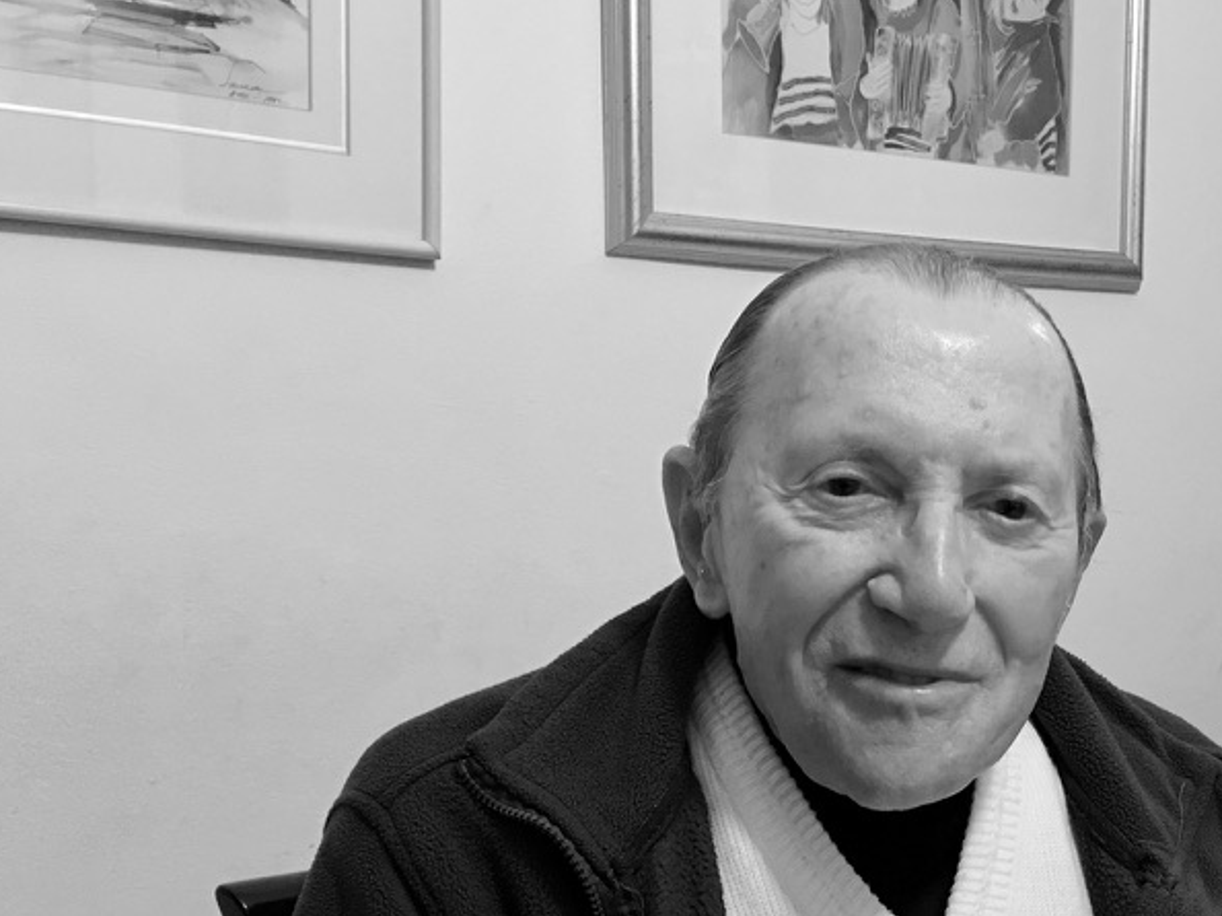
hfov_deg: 37.4
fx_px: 1764
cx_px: 891
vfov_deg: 28.8
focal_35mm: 50
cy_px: 657
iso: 100
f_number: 2.2
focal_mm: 4.15
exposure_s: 1/17
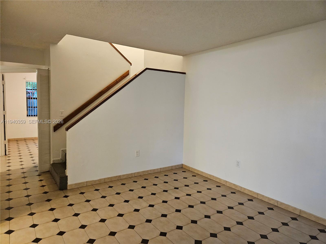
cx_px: 163
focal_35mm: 23
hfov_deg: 73.9
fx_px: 217
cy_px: 122
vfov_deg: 58.9
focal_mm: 5.4
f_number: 1.8
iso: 1000
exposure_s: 1/120
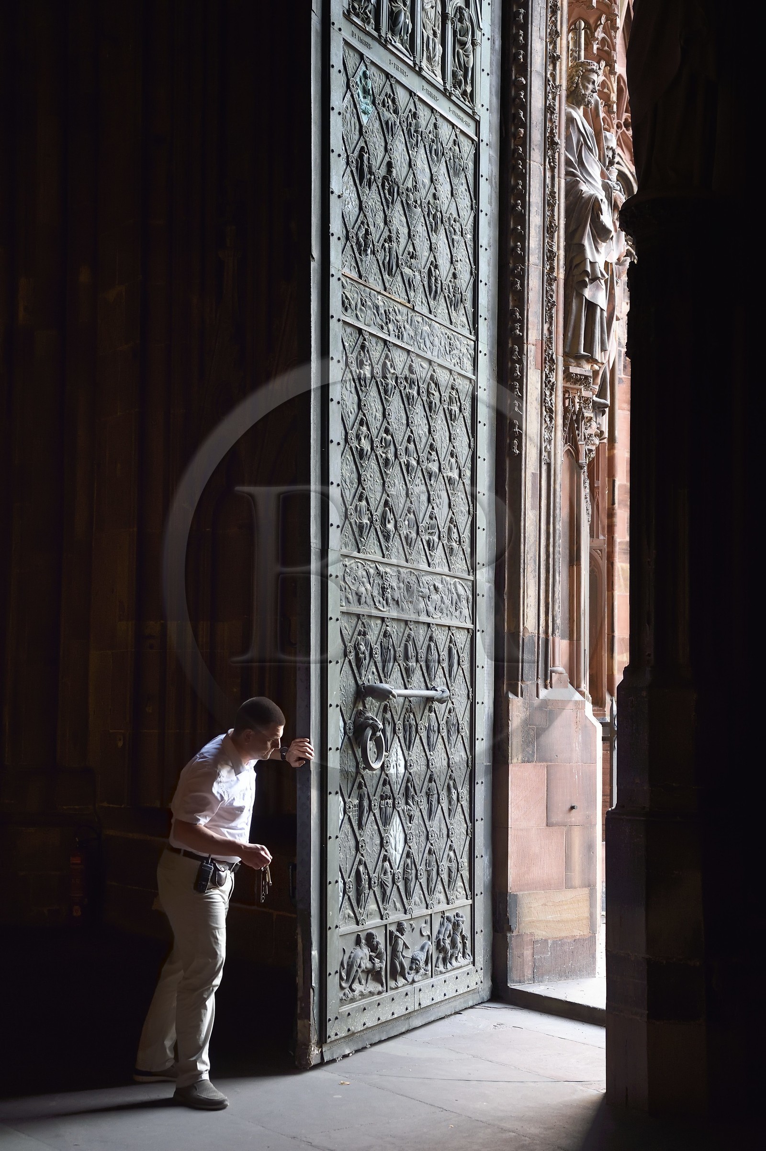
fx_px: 1598
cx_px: 383
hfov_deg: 26.9
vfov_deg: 39.6
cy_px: 576
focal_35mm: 50
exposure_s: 1/80
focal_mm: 50
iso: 1600
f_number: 5.6
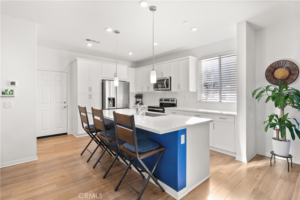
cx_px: 150
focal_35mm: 17
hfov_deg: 93.3
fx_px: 142
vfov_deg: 70.5
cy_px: 100
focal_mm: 17
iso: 640
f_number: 9
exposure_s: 1/15
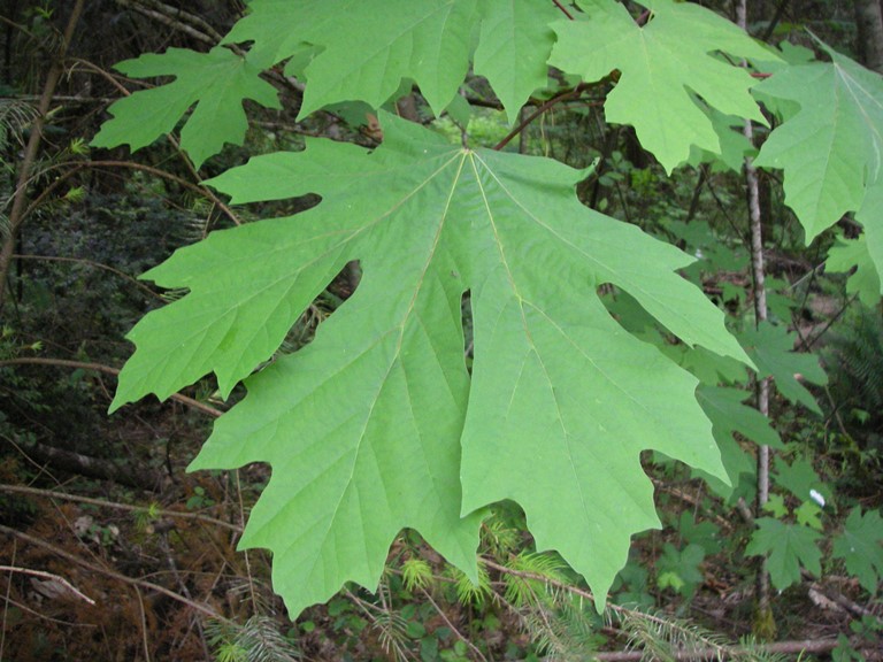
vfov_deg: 37.7
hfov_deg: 49.0
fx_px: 969
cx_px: 442
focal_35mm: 38
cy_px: 331
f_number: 3.3
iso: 320
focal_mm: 6.3
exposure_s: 1/50
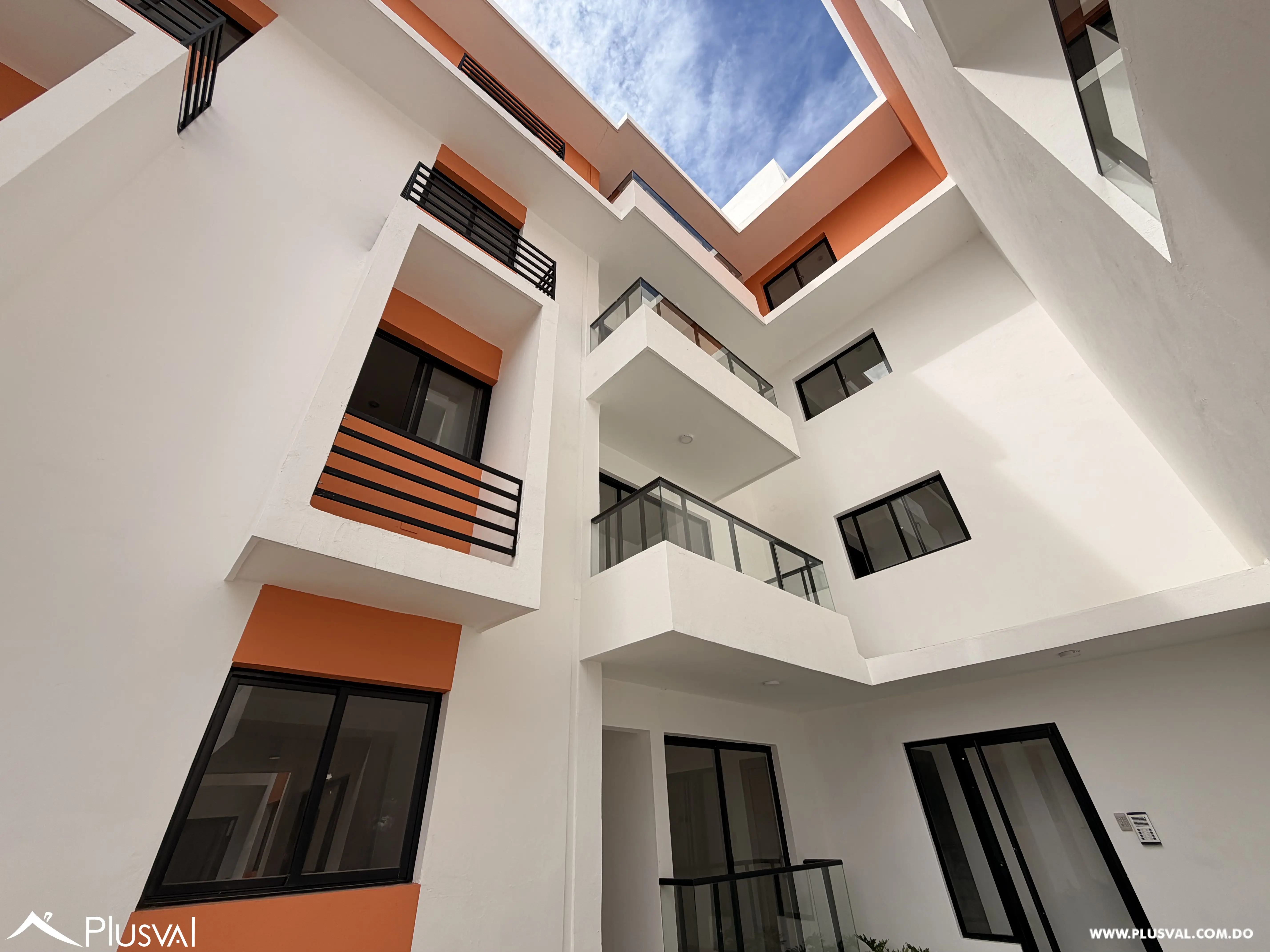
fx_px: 514
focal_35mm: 14
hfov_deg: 102.1
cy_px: 476
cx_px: 635
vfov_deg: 85.7
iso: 20
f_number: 2.2
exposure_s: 1/888
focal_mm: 2.22
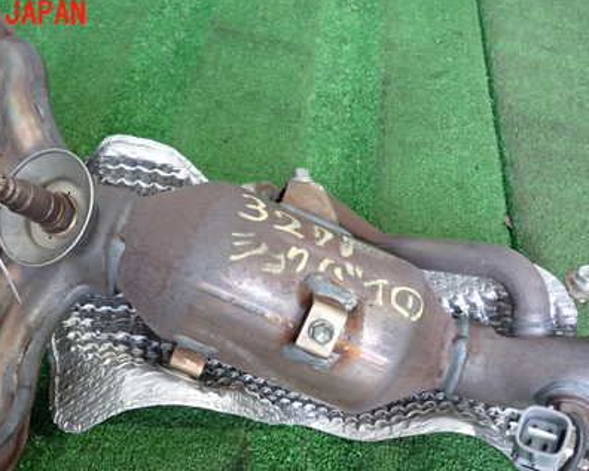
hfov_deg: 49.0
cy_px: 330
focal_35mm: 37
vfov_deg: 39.5
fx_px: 645
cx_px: 262
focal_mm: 4.5
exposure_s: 1/30
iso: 250
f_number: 2
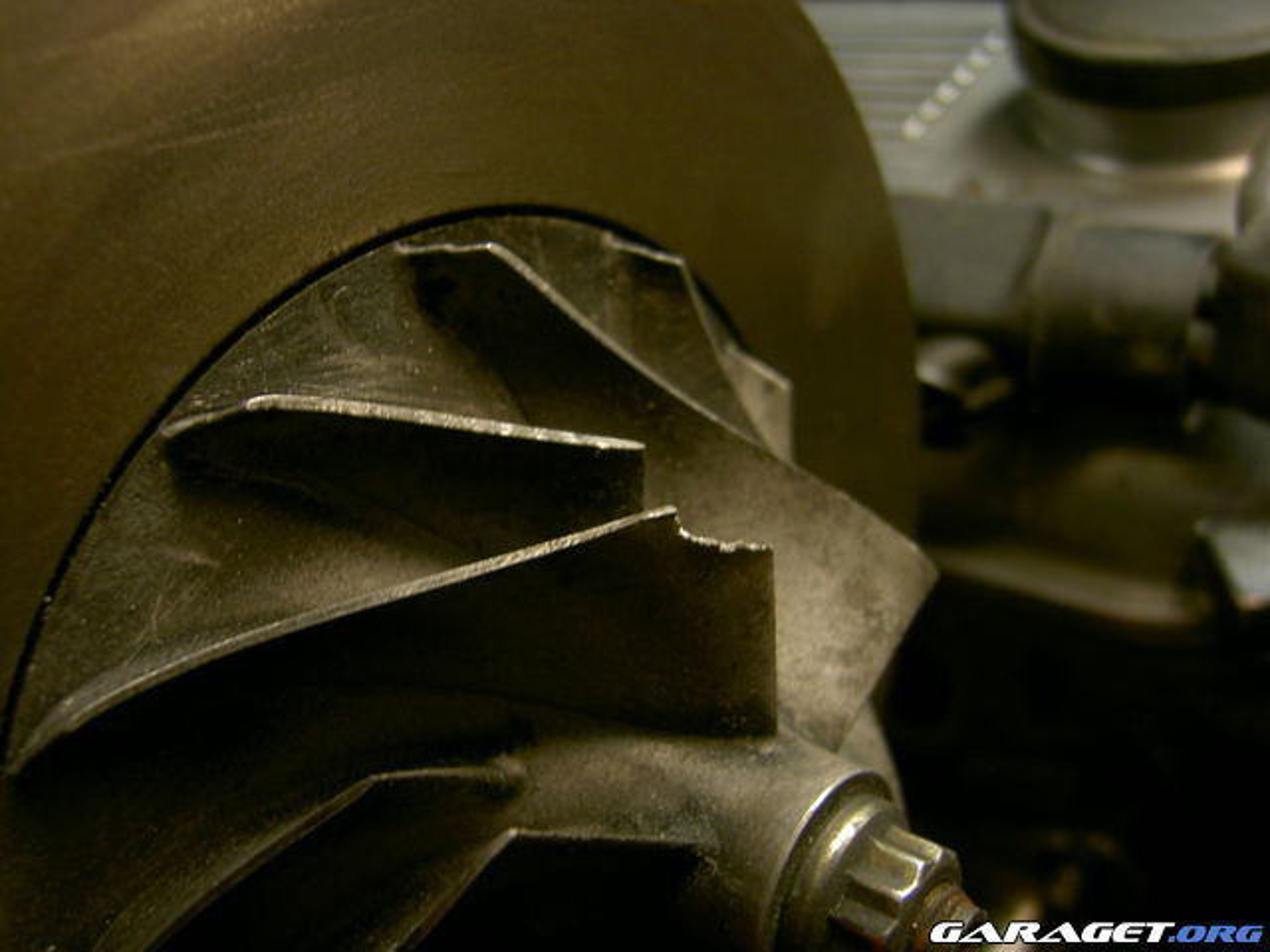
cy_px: 476
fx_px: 1247
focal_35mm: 34
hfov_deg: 54.0
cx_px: 635
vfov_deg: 41.8
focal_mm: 5.6
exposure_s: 1/8
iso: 50
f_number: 2.8
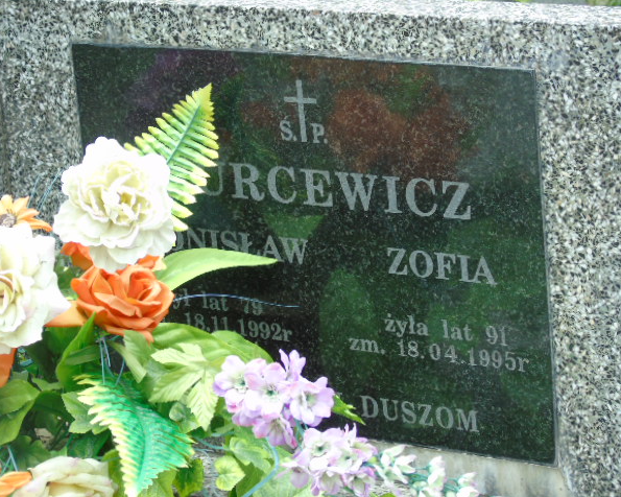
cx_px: 311
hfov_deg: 12.9
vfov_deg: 10.4
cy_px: 248
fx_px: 2739
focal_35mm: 149
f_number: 4.7
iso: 160
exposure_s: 1/125
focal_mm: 25
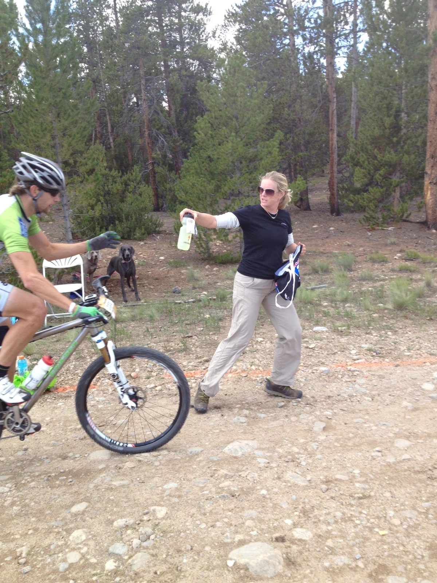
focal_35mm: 35
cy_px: 292
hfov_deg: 40.7
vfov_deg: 52.6
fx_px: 589
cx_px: 218
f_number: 2.4
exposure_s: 1/315
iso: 50
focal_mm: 4.28
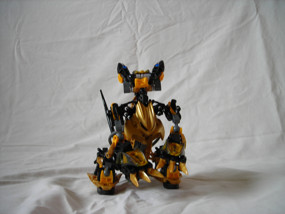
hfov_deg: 49.0
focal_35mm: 38
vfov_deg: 37.7
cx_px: 142
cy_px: 107
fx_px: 313
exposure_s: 1/8.6
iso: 50
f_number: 3.2
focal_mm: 6.3
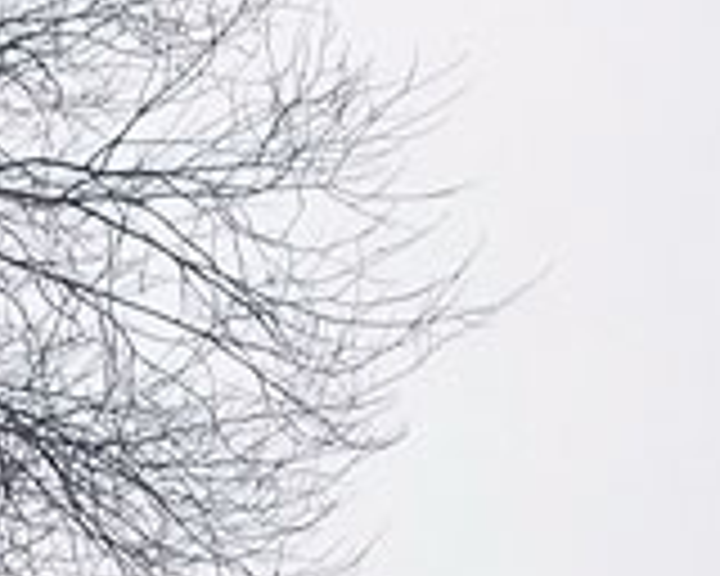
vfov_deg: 3.9
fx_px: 8225
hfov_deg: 4.7
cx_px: -1876
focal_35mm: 386
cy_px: 1575
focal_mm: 20.41
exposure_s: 1/500
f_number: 3.5
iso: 200
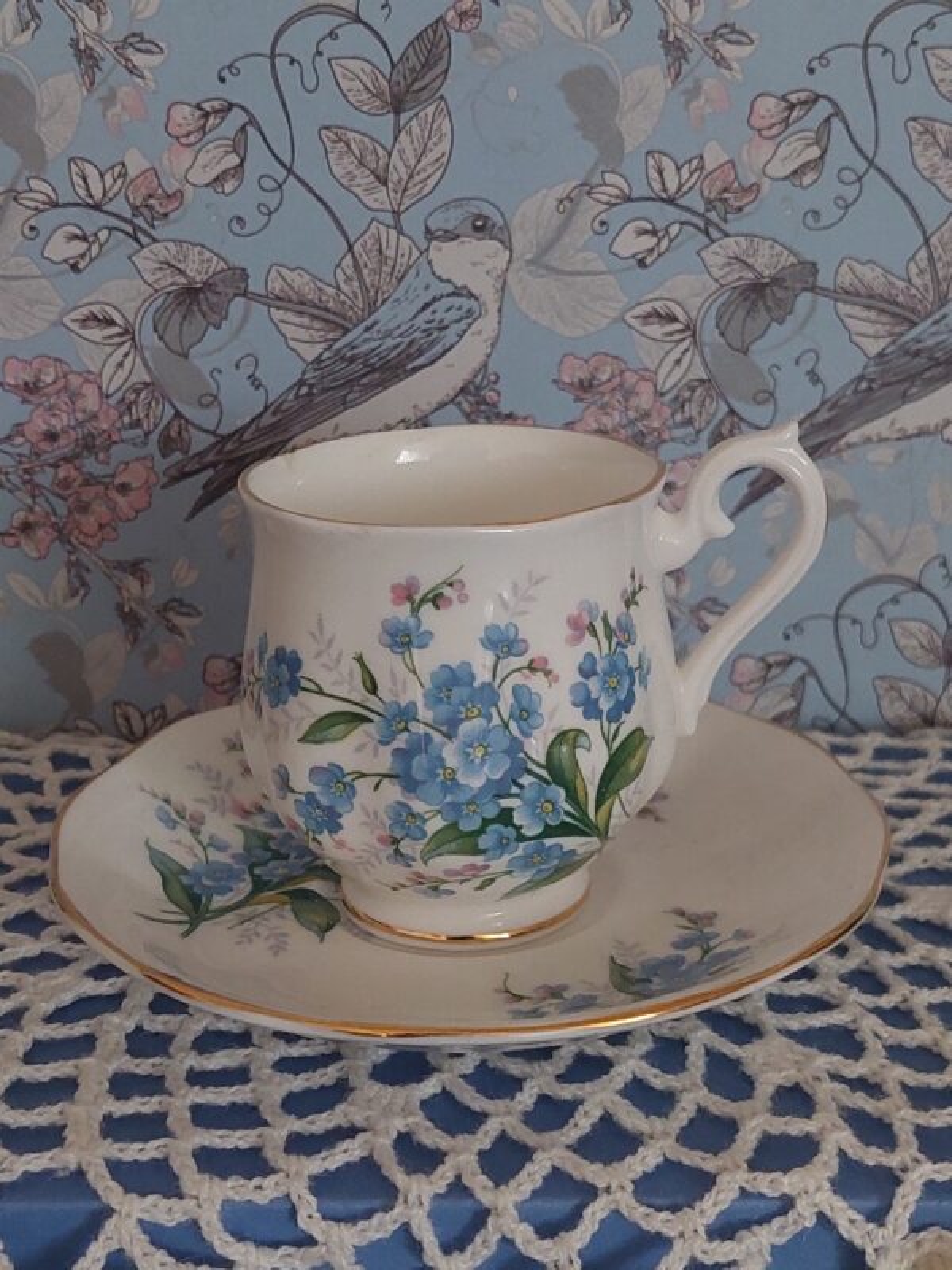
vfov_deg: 71.6
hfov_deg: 56.8
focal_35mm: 24
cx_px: 476
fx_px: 880
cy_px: 635
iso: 500
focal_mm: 5.23
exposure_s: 1/25
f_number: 1.8
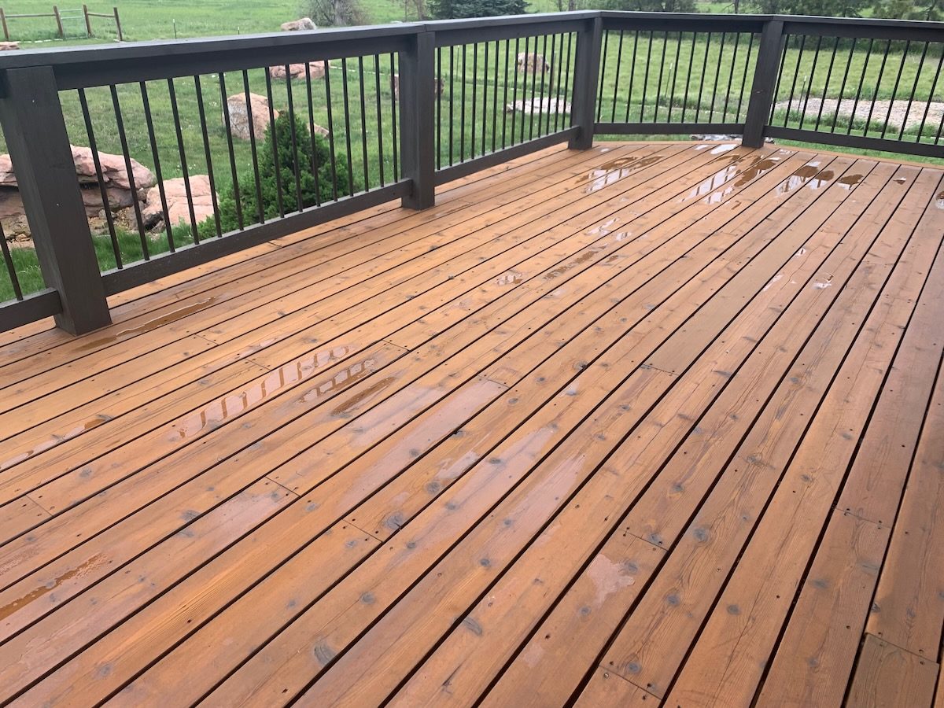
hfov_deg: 67.3
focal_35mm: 26
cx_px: 472
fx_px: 709
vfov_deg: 53.1
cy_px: 354
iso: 25
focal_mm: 4.25
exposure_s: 1/450
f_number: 1.8
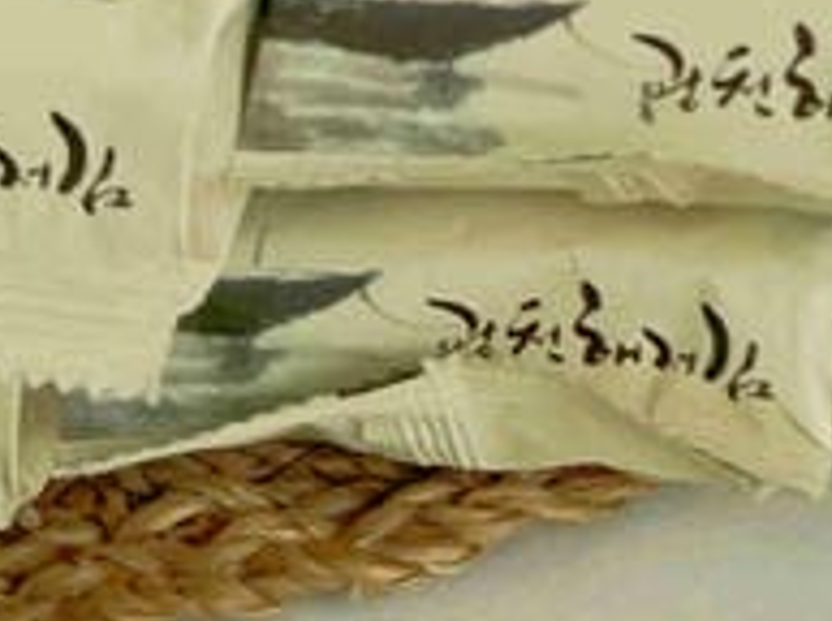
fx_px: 3886
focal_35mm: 162
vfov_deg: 7.9
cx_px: 1246
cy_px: -1225
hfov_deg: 11.7
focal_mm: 5.7
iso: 50
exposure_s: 1/1972
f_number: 1.5
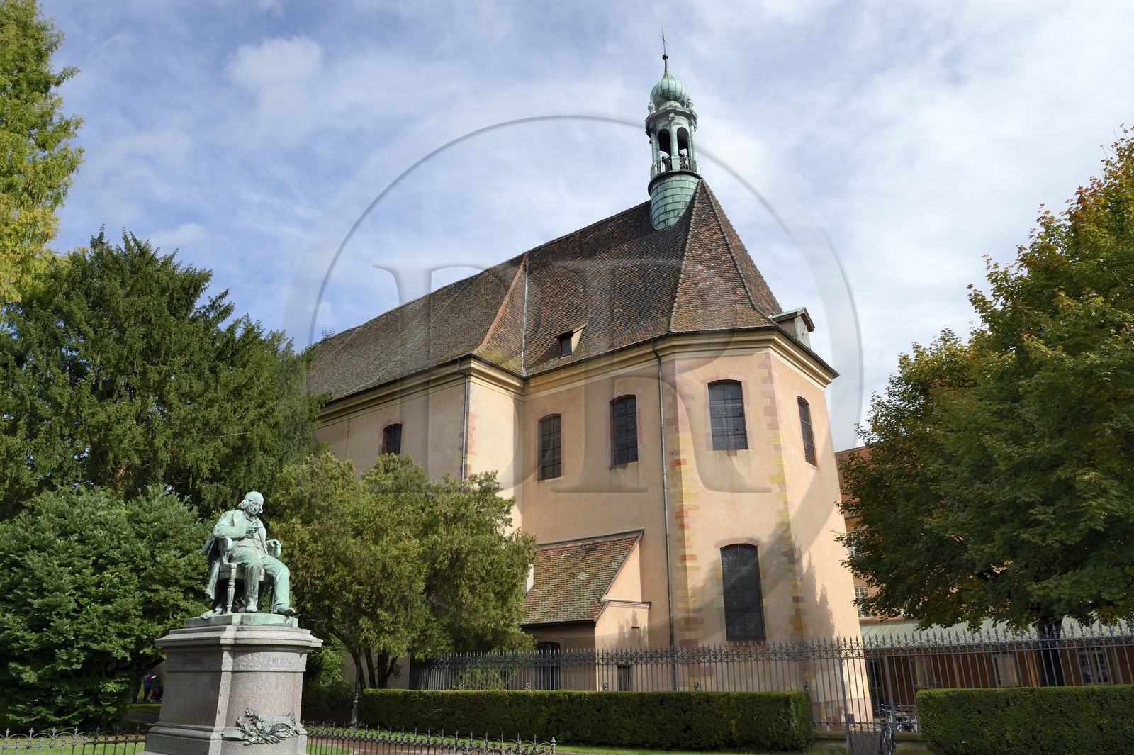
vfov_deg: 53.1
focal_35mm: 24
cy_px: 378
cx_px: 567
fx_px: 756
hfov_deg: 73.8
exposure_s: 1/160
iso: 200
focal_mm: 24
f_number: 14
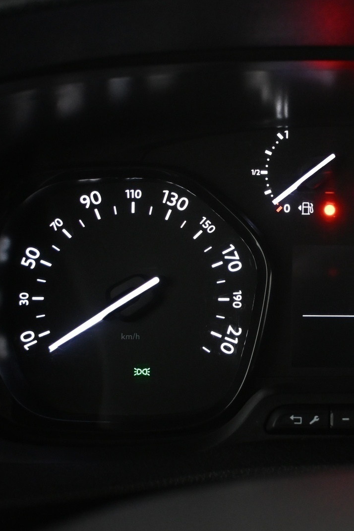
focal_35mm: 57
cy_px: 267
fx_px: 837
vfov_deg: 35.2
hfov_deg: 22.7
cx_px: 374
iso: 2800
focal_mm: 25
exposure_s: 1/40
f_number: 4.2
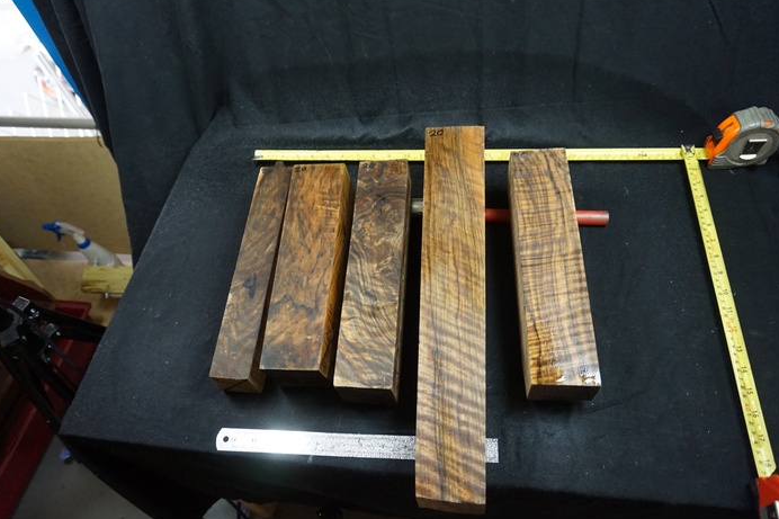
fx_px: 541
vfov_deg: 51.3
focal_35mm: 25
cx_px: 380
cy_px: 254
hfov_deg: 71.5
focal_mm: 16
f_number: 3.5
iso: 2000
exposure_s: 1/160
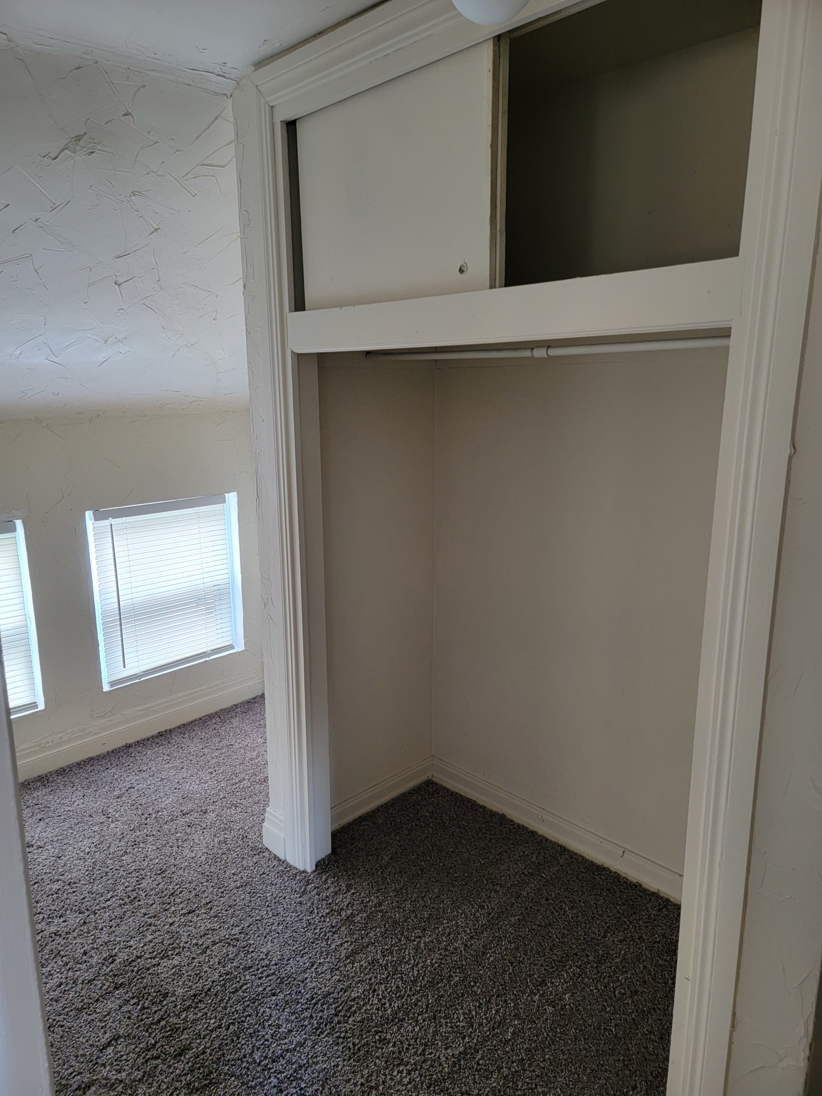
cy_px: 548
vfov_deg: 71.6
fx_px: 760
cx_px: 411
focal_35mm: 24
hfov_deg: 56.8
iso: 250
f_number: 1.8
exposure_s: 1/39
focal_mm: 6.7
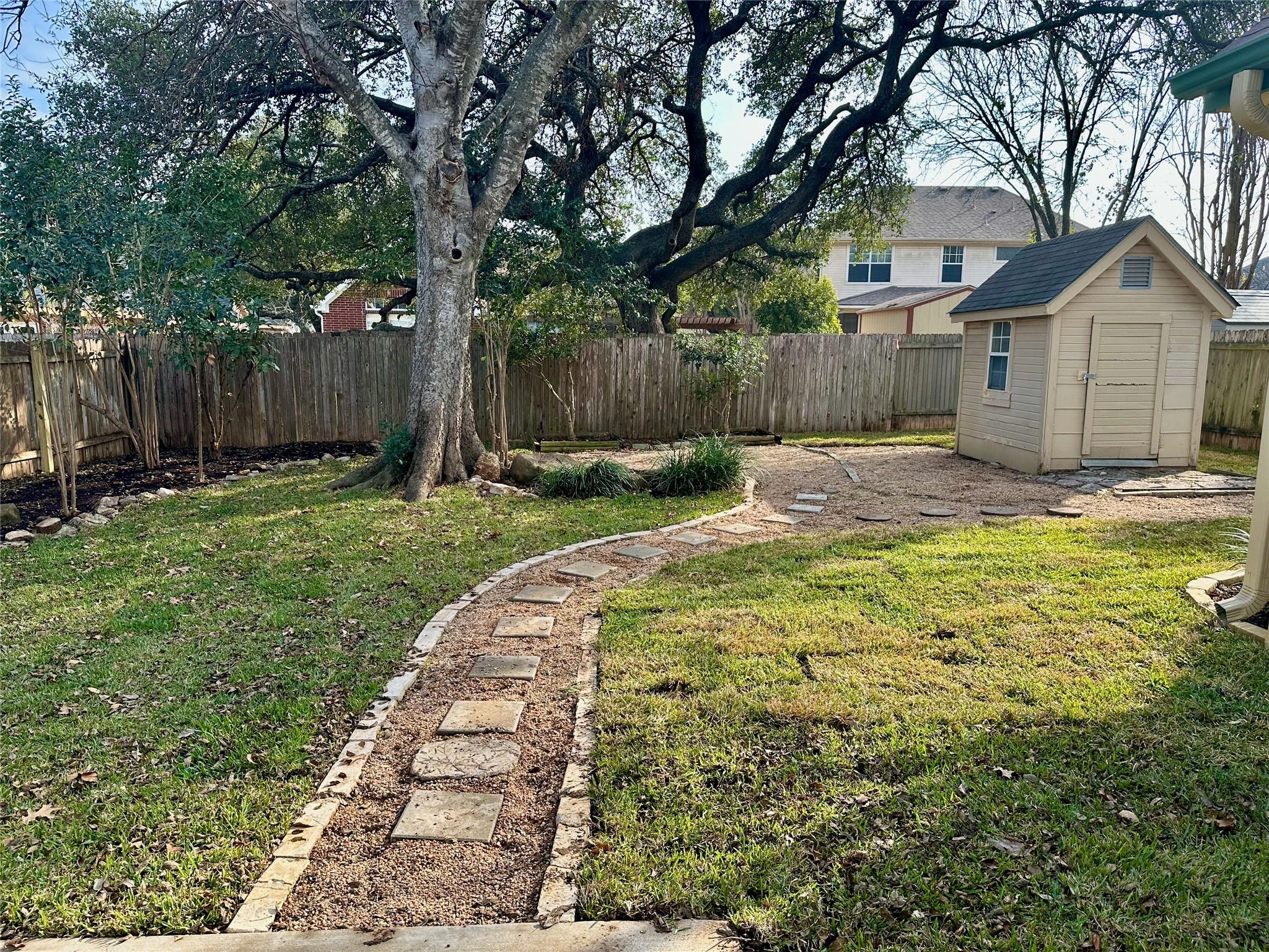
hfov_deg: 71.6
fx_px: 880
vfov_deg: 56.8
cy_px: 476
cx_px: 634
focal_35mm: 24
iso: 80
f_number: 1.78
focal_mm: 6.86
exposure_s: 1/952
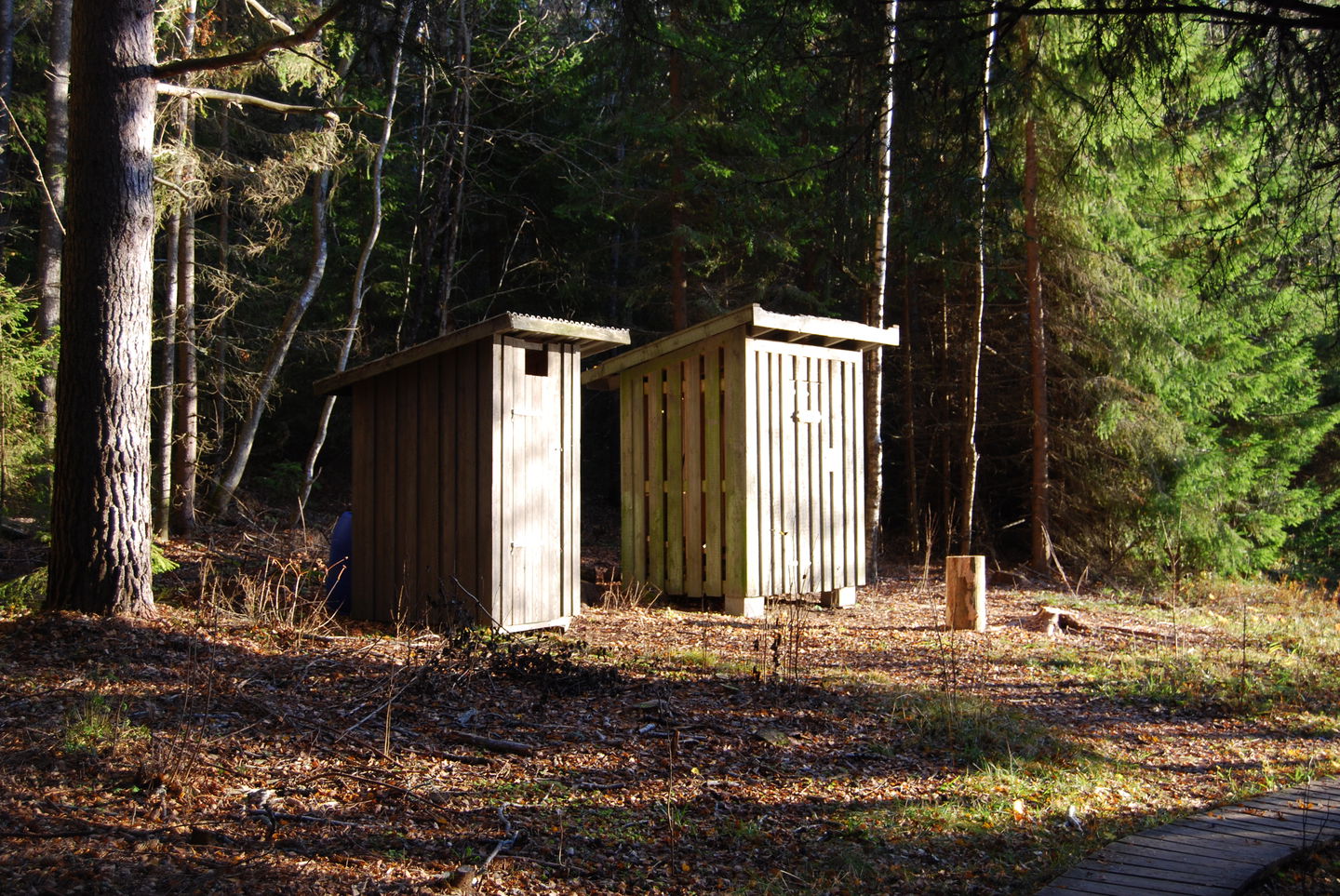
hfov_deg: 46.4
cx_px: 670
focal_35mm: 42
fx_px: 1565
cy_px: 448
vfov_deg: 32.0
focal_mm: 28
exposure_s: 1/100
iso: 200
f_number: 5
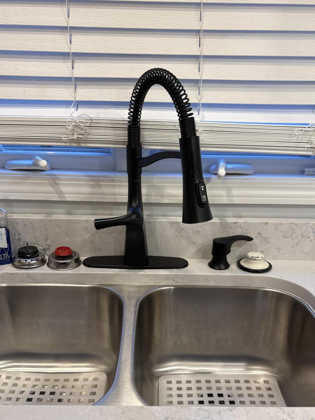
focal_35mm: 35
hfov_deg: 40.7
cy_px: 255
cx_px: 153
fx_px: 425
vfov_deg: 52.2
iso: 80
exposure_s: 1/60
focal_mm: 5.96
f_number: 1.6
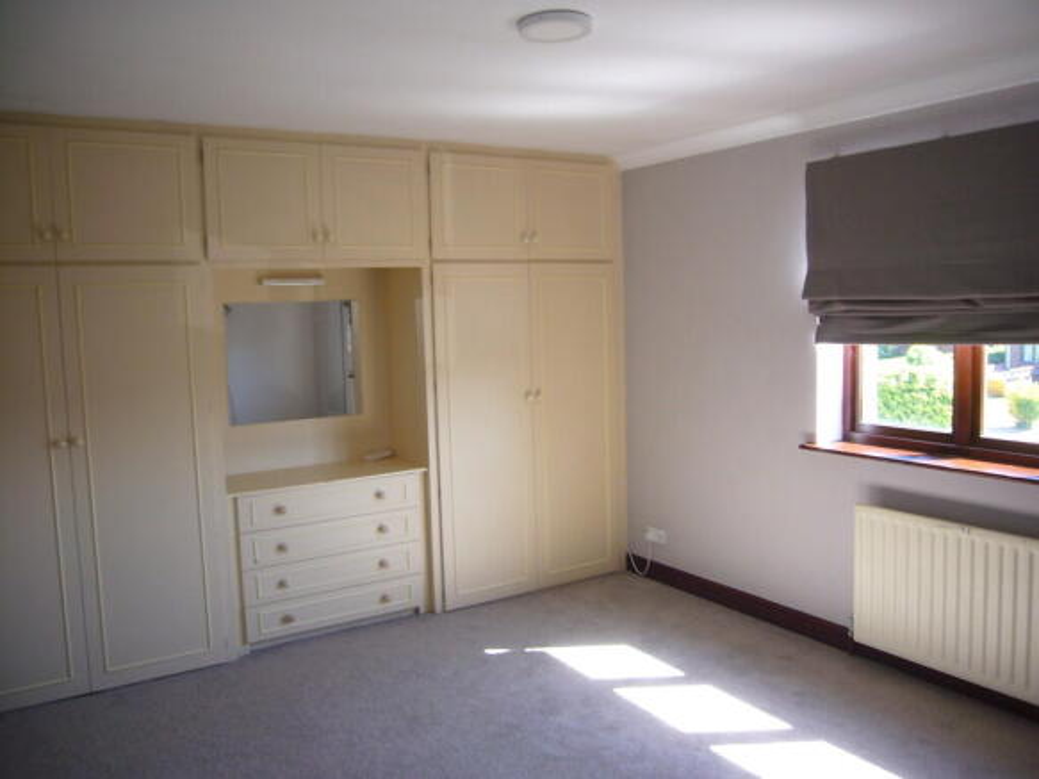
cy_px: 390
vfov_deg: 49.7
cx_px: 520
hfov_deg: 63.5
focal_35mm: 28
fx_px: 840
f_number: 2.8
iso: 80
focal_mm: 4.6
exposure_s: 1/30
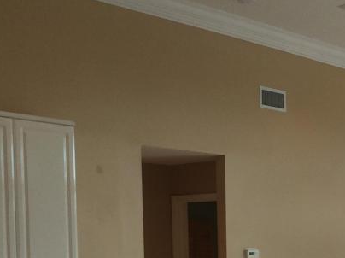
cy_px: 300
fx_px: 836
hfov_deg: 22.2
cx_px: 365
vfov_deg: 16.9
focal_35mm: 84
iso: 40
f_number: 2.4
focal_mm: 3.3
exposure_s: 1/30
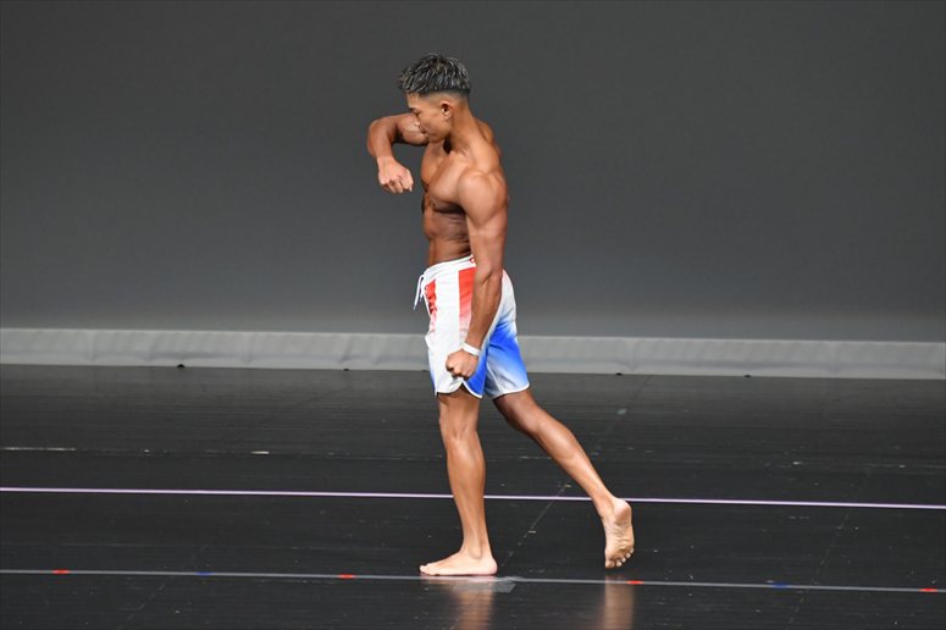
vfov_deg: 4.0
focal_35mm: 345
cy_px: 315
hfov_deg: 6.0
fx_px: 9062
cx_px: 473
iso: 4000
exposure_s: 1/400
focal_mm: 230
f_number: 5.6
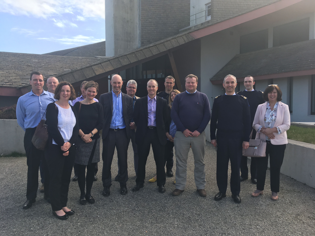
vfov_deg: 48.2
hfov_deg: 61.7
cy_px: 118
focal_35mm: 29
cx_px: 158
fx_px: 264
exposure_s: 1/549
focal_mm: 4.15
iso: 25
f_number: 2.2
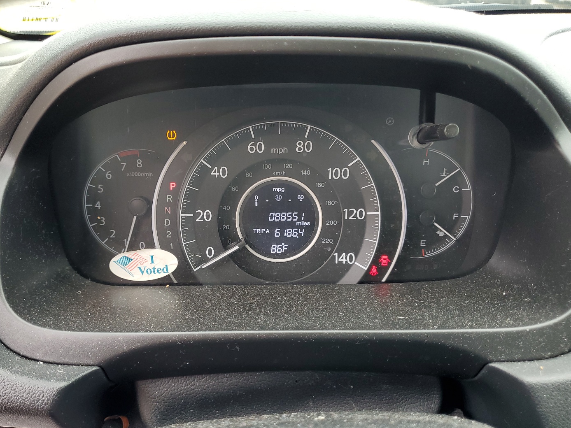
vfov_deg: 46.8
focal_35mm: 30
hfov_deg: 59.9
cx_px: 263
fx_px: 495
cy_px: 223
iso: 59
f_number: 1.5
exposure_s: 1/120
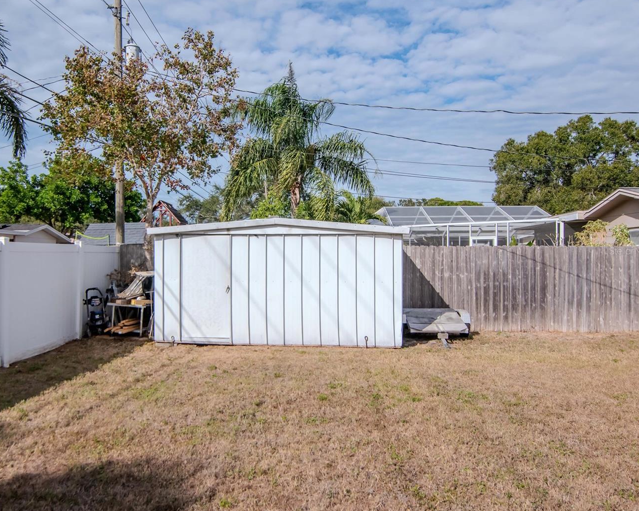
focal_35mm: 28
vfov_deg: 51.5
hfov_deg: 61.7
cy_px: 251
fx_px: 529
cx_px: 256
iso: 1000
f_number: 10
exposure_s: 1/3200
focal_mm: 16
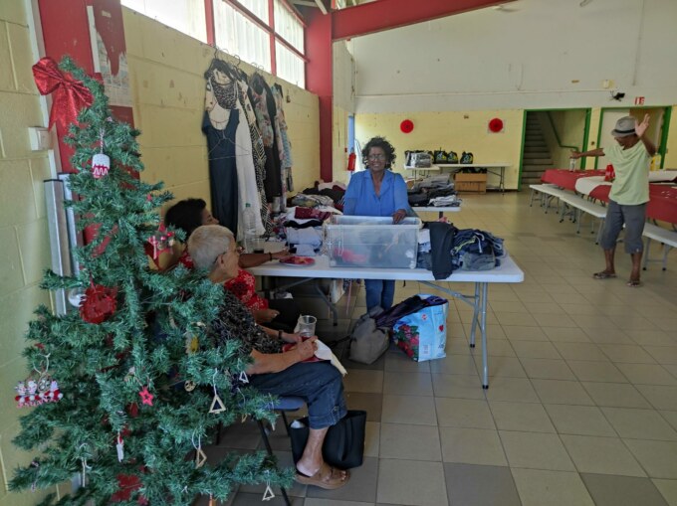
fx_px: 489
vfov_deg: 54.8
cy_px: 253
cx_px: 338
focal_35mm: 25
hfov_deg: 69.4
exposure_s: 1/50
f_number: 1.89
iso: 295
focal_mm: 5.43
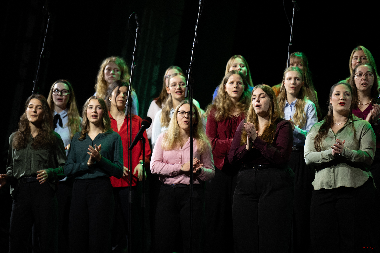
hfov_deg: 10.3
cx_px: 190
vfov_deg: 6.9
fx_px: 2111
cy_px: 126
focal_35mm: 200
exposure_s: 1/160
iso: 1000
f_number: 3.5
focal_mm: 200
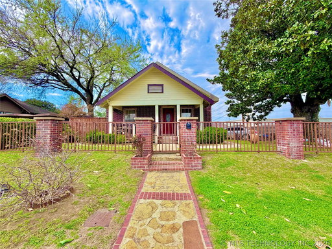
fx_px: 134
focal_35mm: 14
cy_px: 124
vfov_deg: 85.7
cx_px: 166
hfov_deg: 102.1
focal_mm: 2.22
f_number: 2.2
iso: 32
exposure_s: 1/770
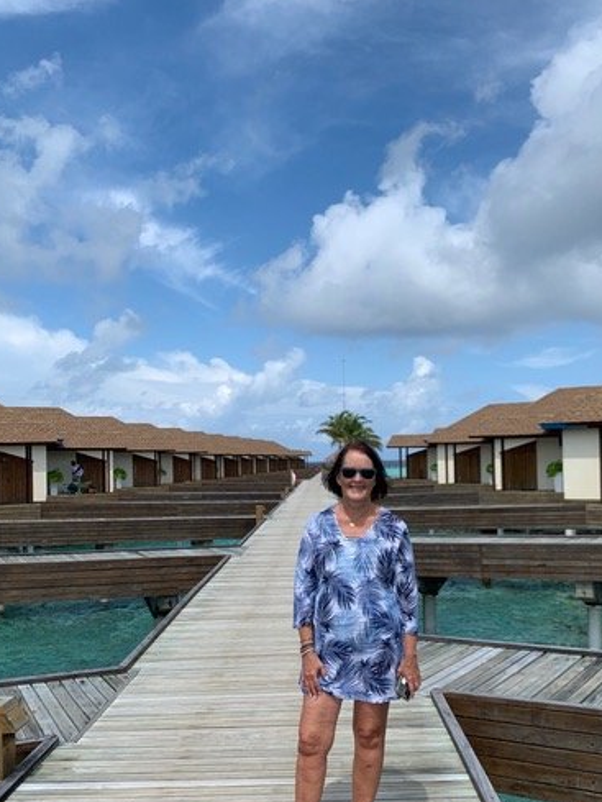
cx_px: 320
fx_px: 788
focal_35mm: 34
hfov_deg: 41.8
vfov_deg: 53.7
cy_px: 459
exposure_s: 1/2611
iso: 25
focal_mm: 4.25
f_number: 1.8
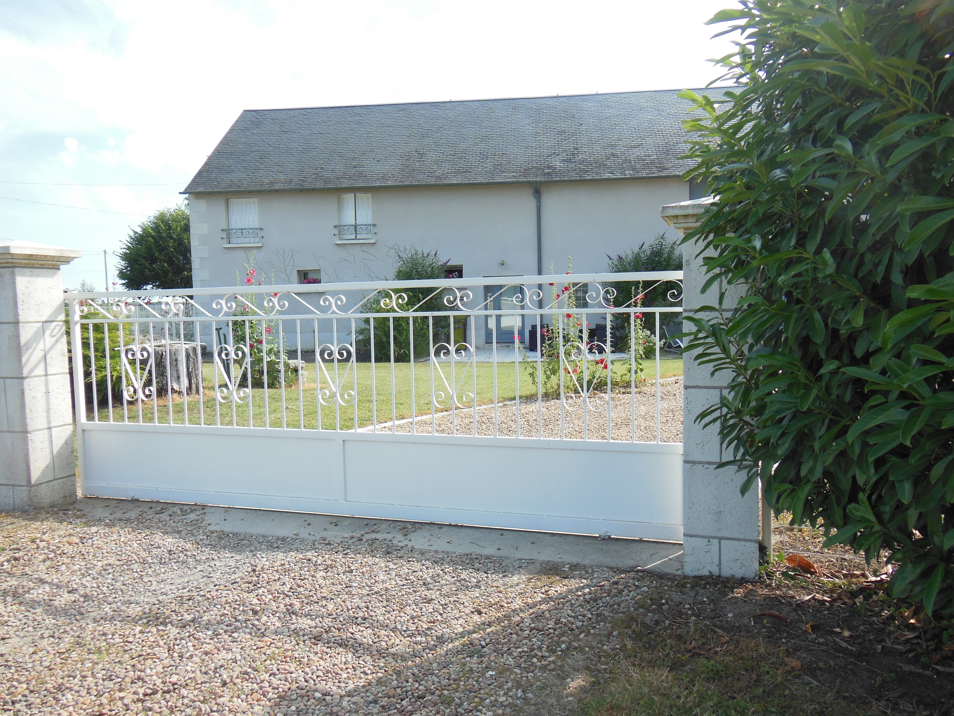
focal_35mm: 25
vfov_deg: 54.9
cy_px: 358
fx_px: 689
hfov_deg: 69.4
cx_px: 477
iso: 125
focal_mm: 4.5
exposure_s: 1/500
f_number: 3.5
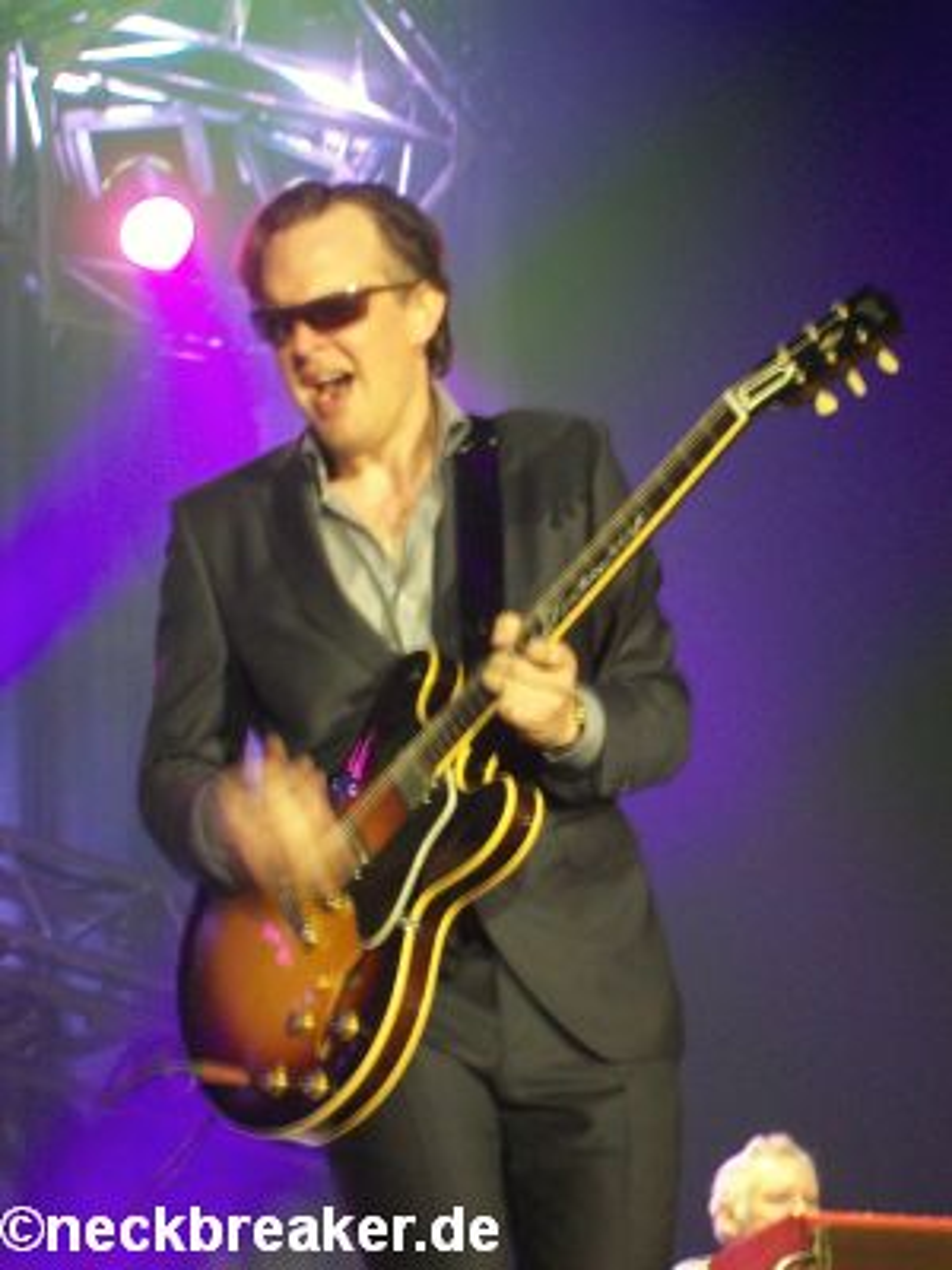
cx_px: 476
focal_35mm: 108
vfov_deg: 18.2
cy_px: 635
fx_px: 3960
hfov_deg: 13.7
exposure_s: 1/8
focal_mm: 18
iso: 200
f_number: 4.8
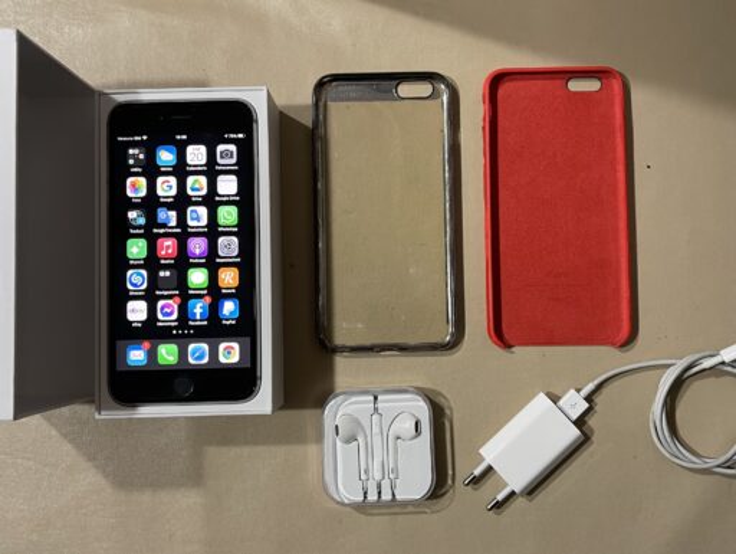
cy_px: 277
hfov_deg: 67.3
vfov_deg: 53.1
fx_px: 553
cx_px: 368
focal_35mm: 26
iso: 125
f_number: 1.6
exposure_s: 1/50
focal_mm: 5.1
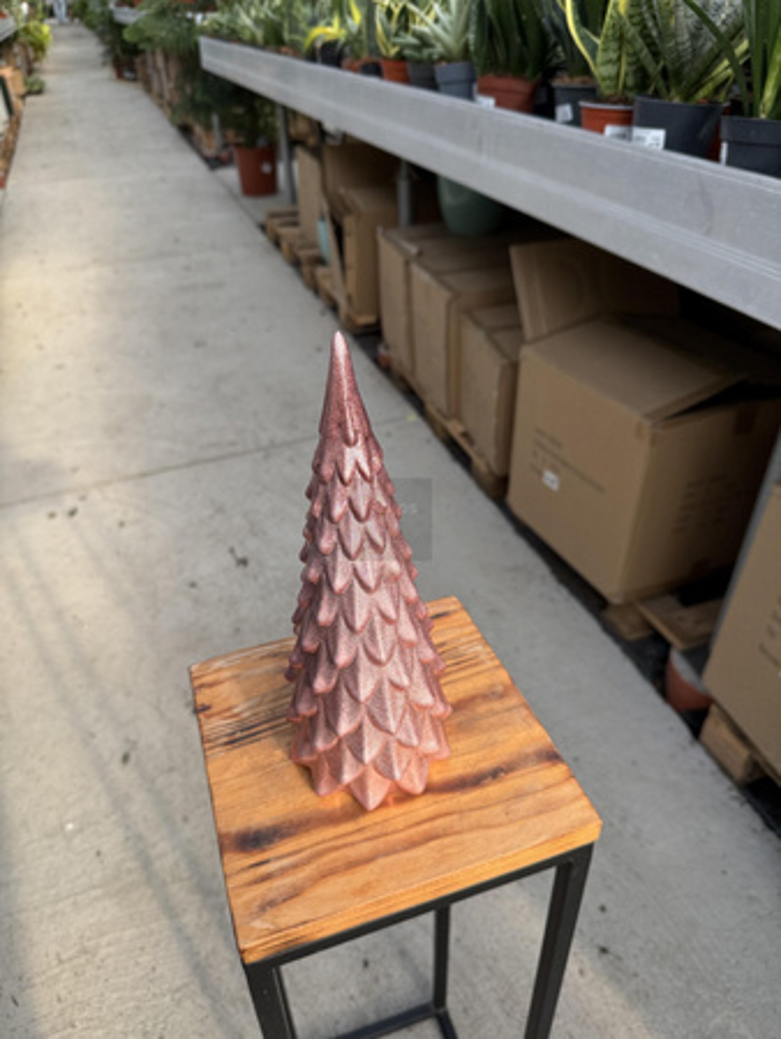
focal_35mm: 24
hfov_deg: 56.9
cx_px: 390
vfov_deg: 71.6
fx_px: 721
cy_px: 520
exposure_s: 1/840
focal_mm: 6.76
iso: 80
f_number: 1.78
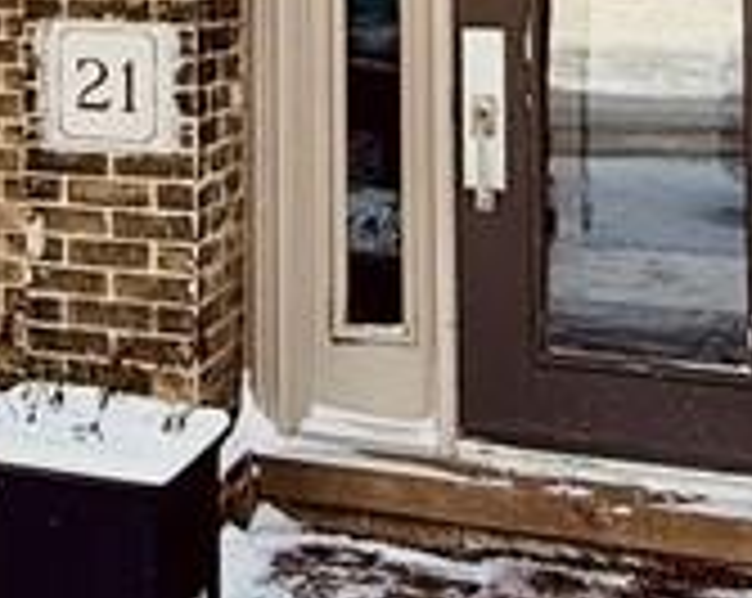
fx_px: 1866
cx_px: -203
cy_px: -445
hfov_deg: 20.9
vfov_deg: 15.8
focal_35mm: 84
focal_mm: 2.22
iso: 50
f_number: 2.2
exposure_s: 1/344
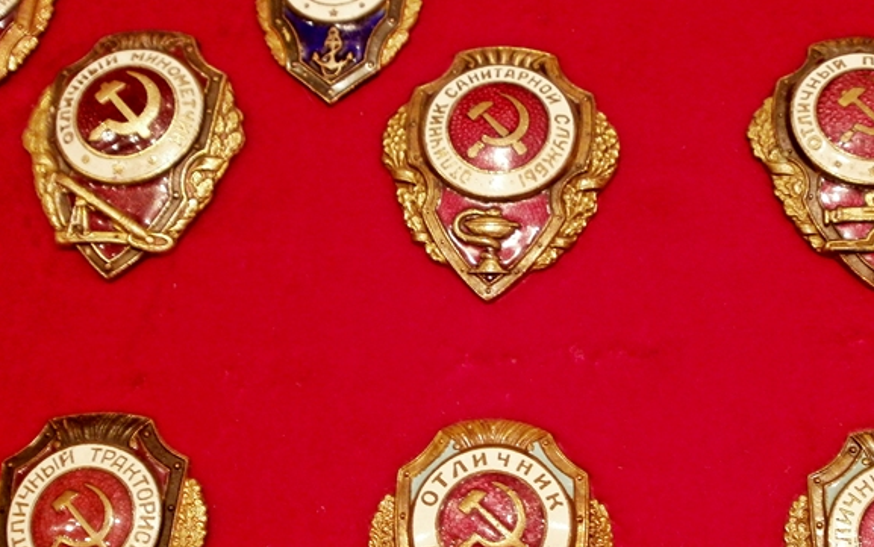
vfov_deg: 27.3
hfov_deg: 42.5
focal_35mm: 47
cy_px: 350
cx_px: 510
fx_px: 1120
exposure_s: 1/4
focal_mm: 5.8
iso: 125
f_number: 3.1
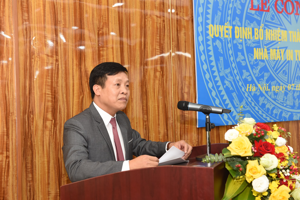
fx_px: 417
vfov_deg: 27.0
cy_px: 100
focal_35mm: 50
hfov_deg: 39.6
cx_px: 150
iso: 800
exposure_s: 1/60
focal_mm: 50
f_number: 5.6
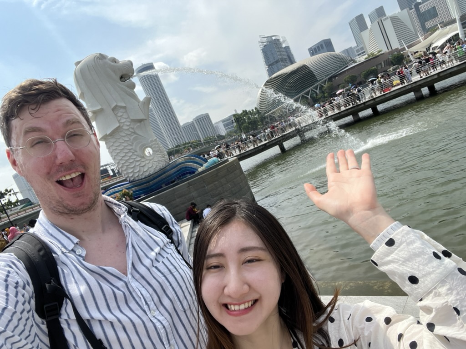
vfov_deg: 58.9
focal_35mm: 23
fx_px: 310
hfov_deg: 73.9
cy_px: 174
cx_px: 233
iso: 32
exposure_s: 1/607
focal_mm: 2.71
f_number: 2.2
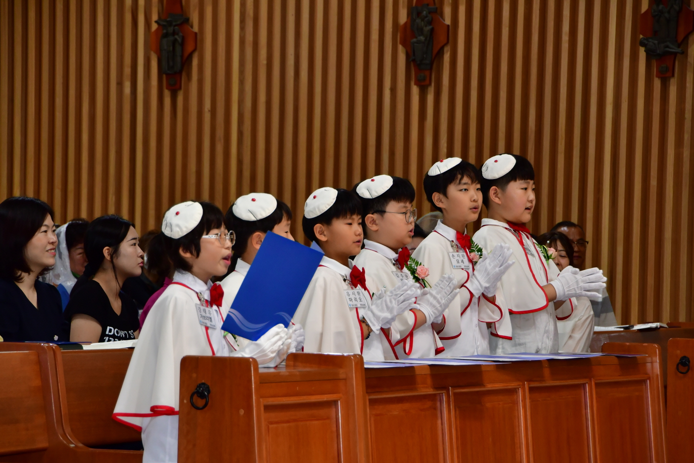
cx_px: 347
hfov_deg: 12.5
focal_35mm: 165
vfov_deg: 8.3
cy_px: 232
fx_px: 3181
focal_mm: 110
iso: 900
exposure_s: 1/125
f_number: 5.6
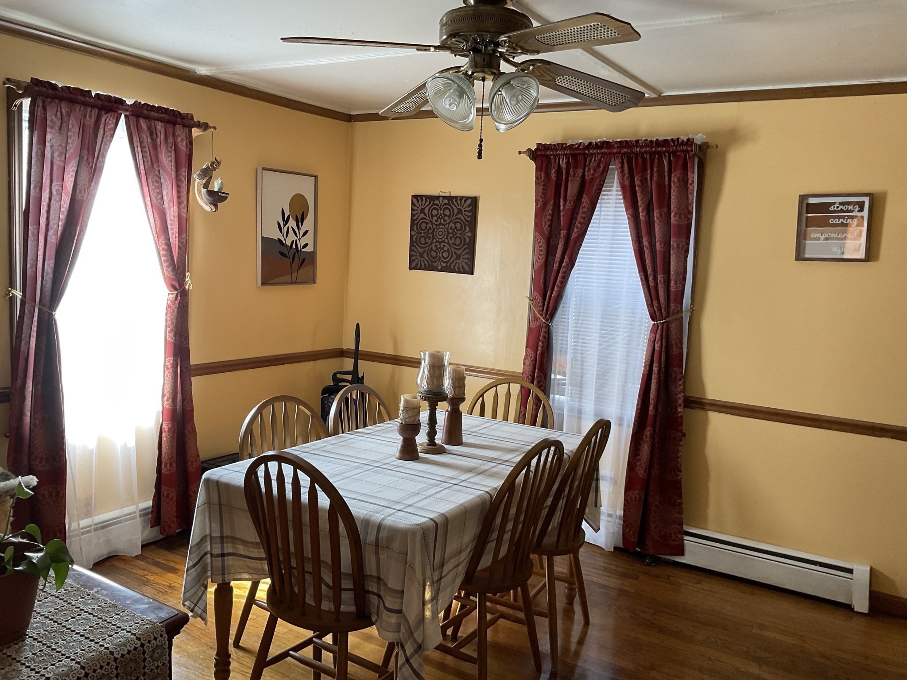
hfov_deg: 61.7
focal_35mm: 29
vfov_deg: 48.2
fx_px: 760
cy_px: 340
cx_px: 454
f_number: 1.8
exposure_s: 1/60
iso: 64
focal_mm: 3
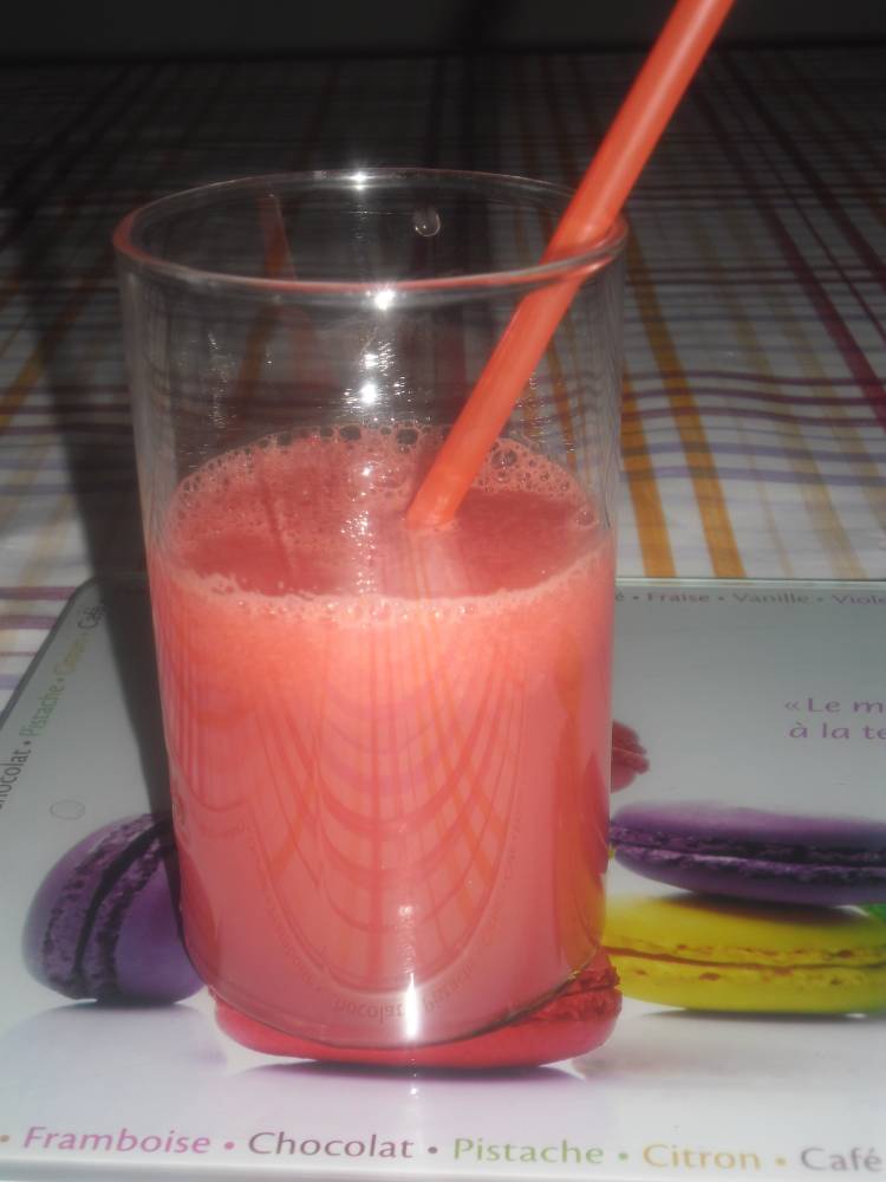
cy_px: 591
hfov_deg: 27.5
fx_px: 1809
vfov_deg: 36.2
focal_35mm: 53
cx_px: 443
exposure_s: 1/60
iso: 80
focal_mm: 9.4
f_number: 4.1
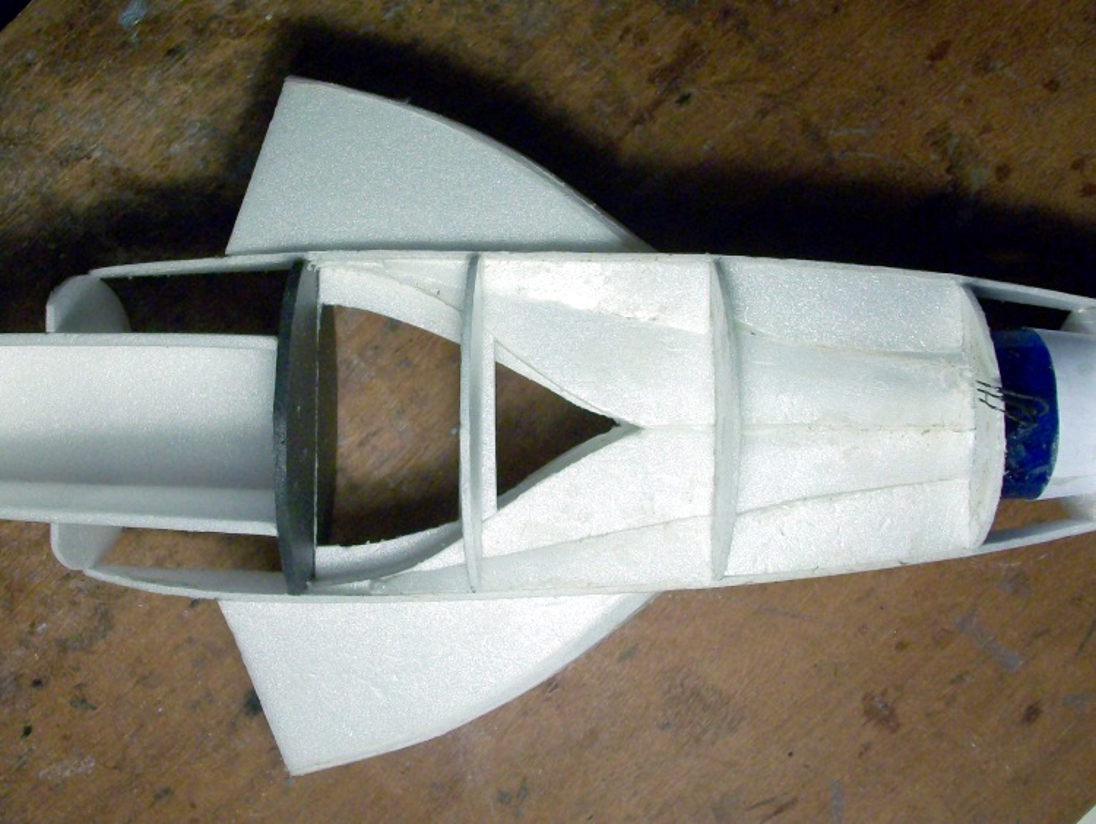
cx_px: 548
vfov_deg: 41.9
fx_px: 1078
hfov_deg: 53.9
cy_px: 412
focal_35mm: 34
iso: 160
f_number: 2.8
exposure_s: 1/60
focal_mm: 5.7
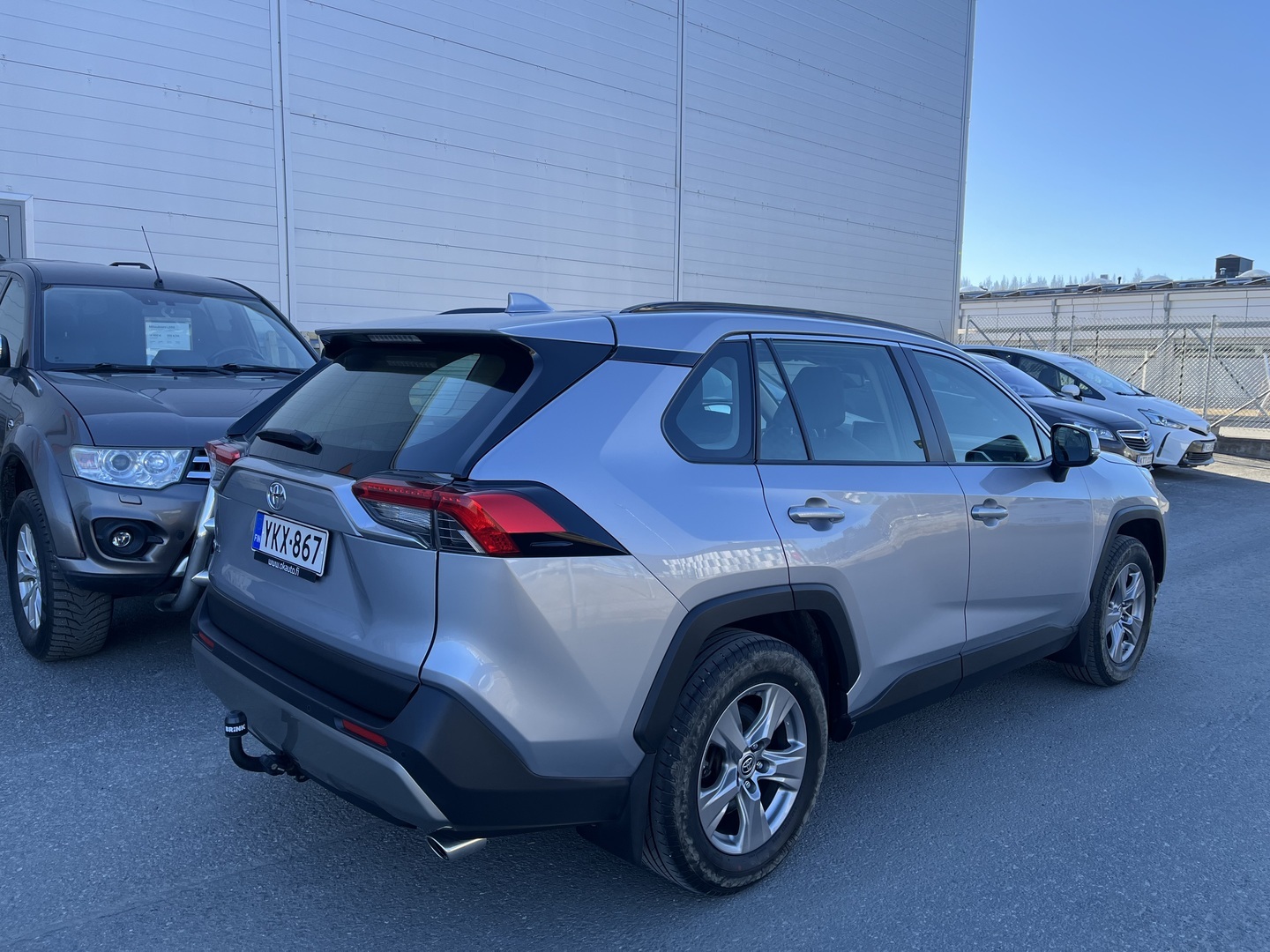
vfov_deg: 53.1
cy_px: 476
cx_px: 635
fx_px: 954
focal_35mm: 26
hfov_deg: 67.3
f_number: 1.6
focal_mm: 5.1
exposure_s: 1/751
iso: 50
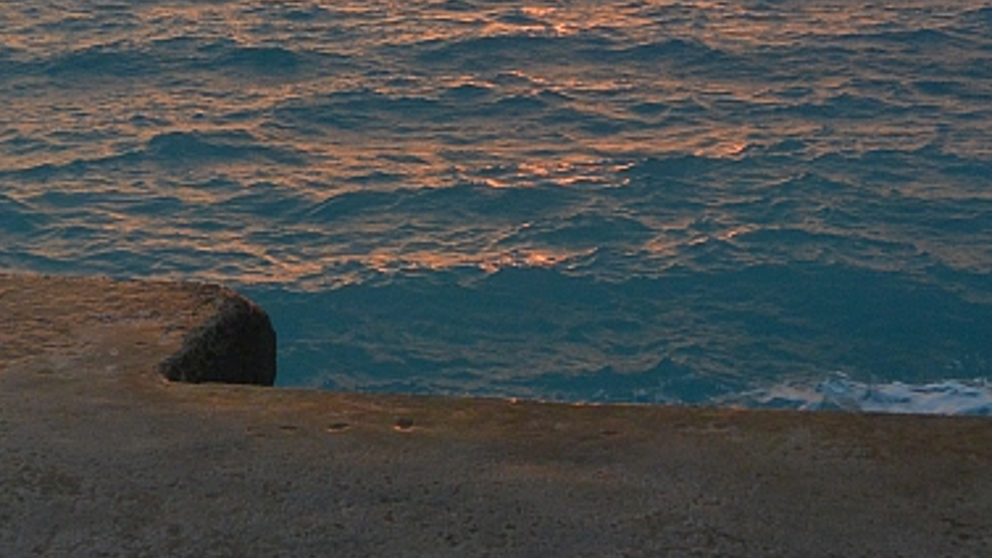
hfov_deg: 34.9
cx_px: 482
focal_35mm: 60
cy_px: -80
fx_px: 1578
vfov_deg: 19.1
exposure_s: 1/125
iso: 280
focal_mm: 10
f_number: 3.5
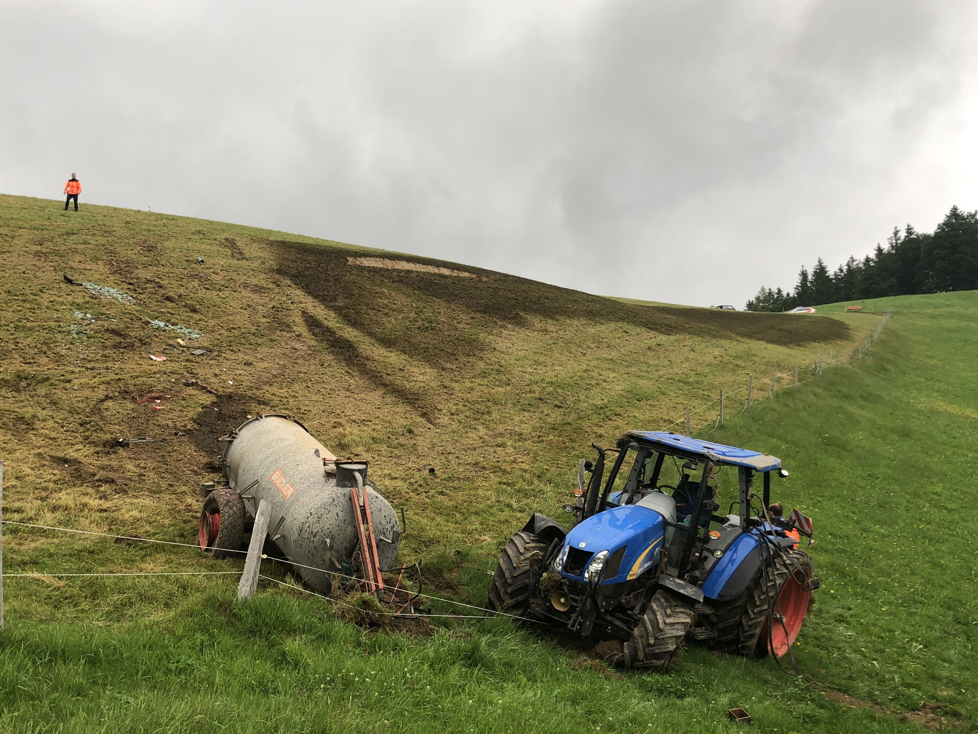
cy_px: 416
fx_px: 961
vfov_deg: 41.7
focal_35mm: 34
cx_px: 428
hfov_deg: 53.8
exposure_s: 1/120
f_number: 1.8
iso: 32
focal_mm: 3.99
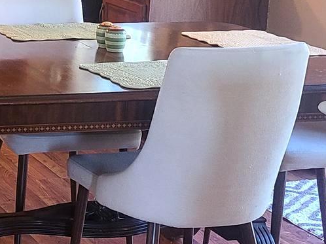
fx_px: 1007
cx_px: -181
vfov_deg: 13.7
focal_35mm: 107
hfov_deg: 16.5
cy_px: 28
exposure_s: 1/60
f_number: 1.8
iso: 200
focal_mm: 5.4
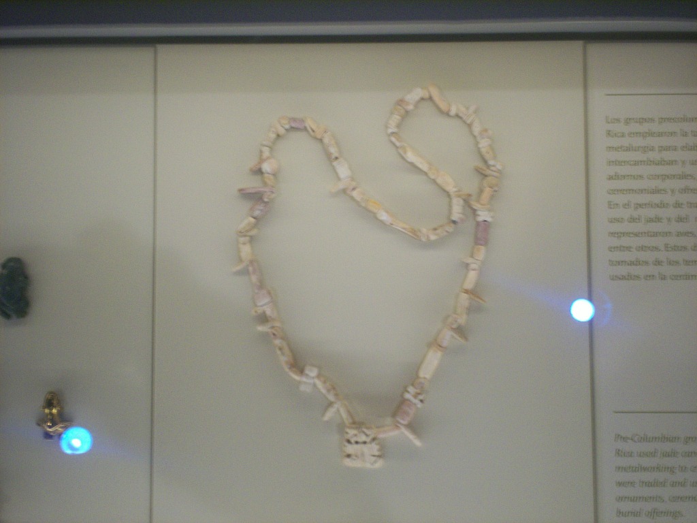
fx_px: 725
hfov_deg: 51.4
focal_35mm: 36
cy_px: 262
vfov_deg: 39.7
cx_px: 348
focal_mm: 6
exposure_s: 1/8.56
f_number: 4.5
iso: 140
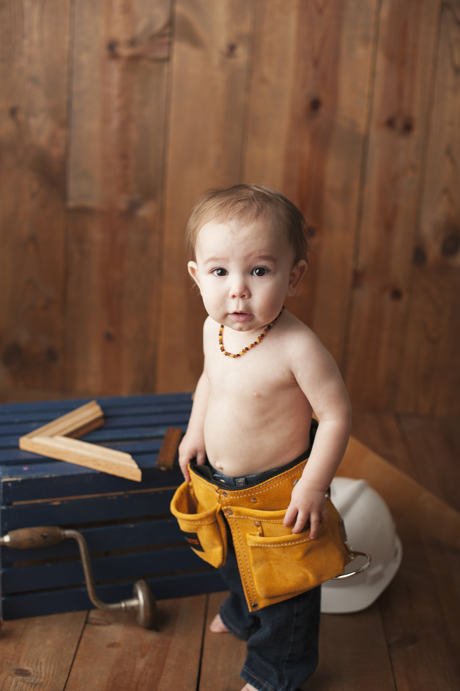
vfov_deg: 39.6
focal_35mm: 50
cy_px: 346
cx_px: 230
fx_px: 960
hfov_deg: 27.0
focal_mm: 50
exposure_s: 1/250
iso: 200
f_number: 2.8
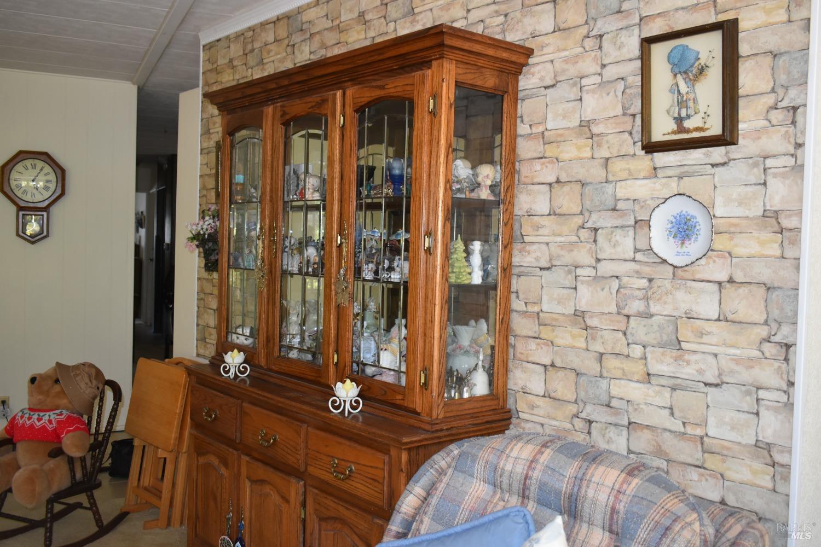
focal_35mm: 33
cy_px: 274
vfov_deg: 40.0
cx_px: 410
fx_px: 753
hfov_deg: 57.2
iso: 800
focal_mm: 22
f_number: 4.5
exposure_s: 1/100
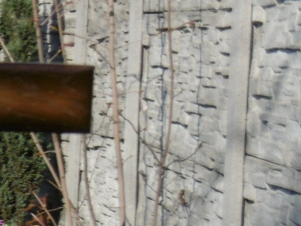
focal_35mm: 246
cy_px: 319
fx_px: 2139
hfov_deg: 7.7
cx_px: -303
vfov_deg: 6.0
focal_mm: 10.5
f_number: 4.2
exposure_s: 1/800
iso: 100
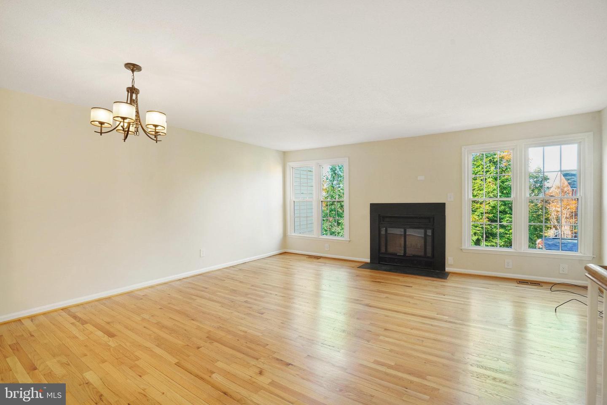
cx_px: 304
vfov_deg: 73.7
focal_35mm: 16
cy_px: 202
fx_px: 270
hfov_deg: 96.7
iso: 1250
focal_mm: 16
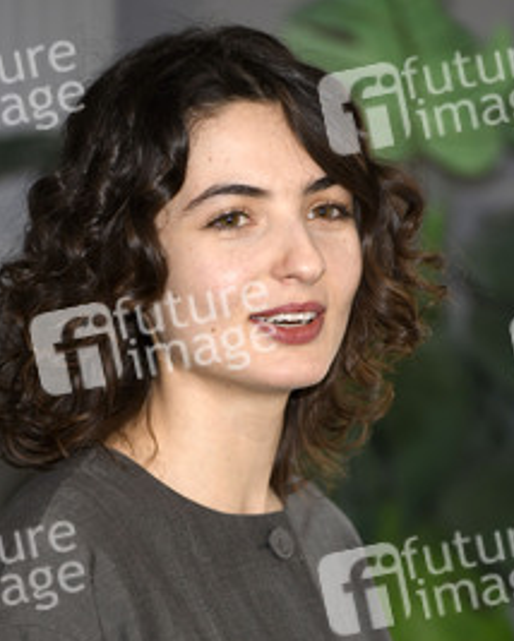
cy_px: 459
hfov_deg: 5.5
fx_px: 5337
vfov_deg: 6.9
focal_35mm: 281
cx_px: 223
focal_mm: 200
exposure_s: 1/320
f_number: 3.5
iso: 800
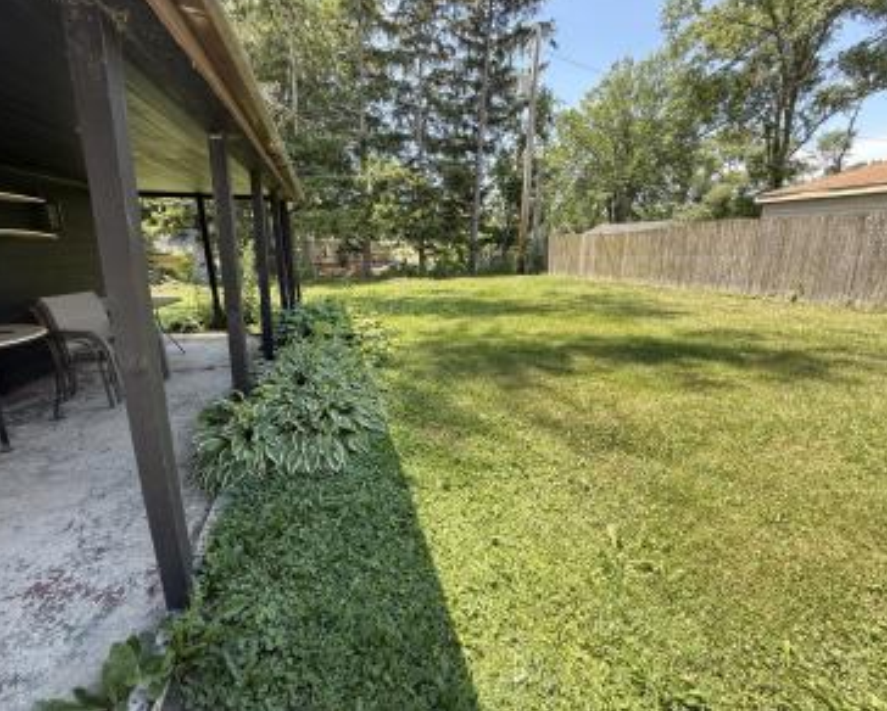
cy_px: 348
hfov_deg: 96.6
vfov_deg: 84.1
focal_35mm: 15
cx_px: 419
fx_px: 394
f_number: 2.2
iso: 64
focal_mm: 2.22
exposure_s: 1/128
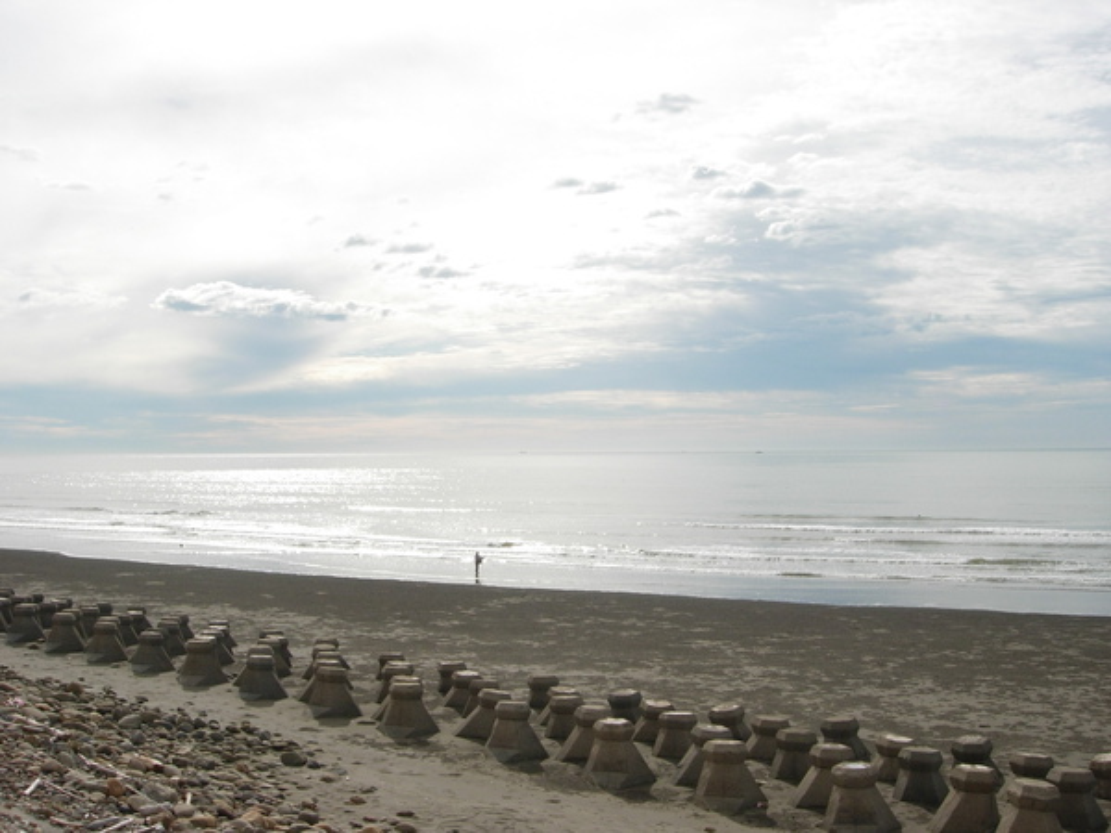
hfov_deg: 49.0
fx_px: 1220
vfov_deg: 37.7
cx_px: 556
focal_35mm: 38
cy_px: 416
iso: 79
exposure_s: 1/966
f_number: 4.8
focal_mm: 7.8
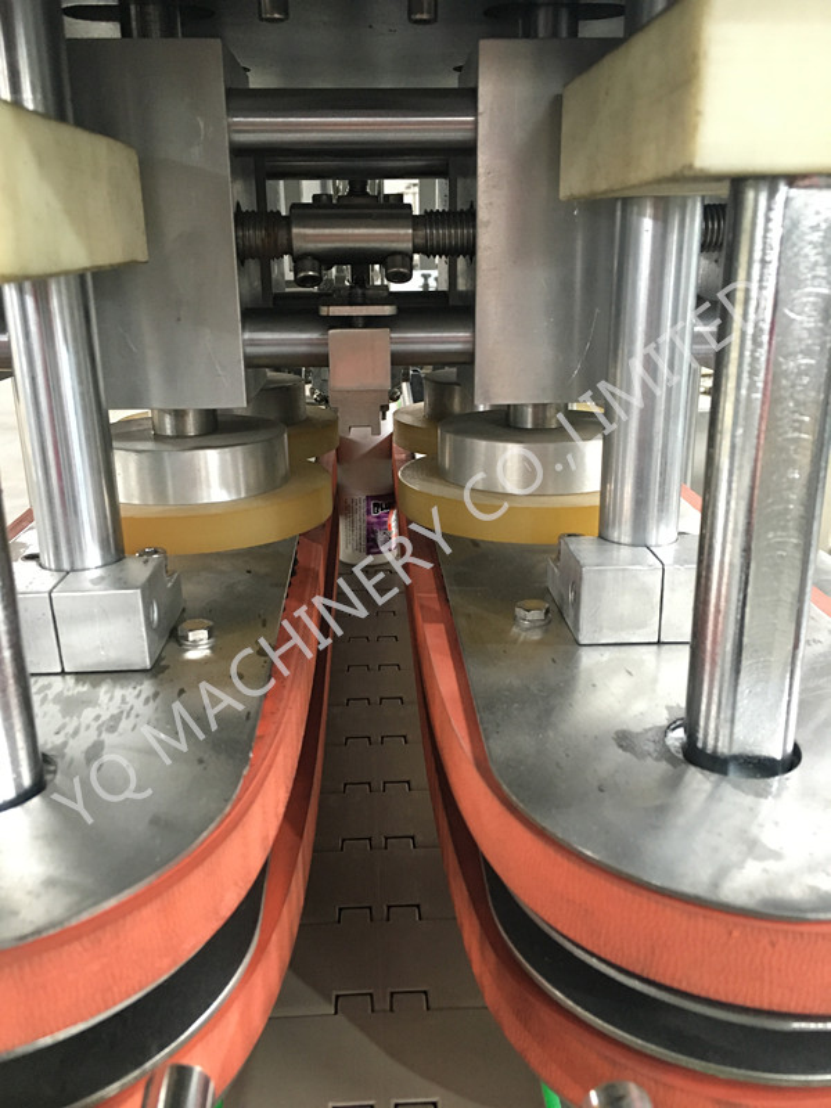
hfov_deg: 48.2
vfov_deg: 61.7
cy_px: 554
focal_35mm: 29
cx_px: 416
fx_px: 928
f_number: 2.2
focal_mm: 4.15
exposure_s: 1/20
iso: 200
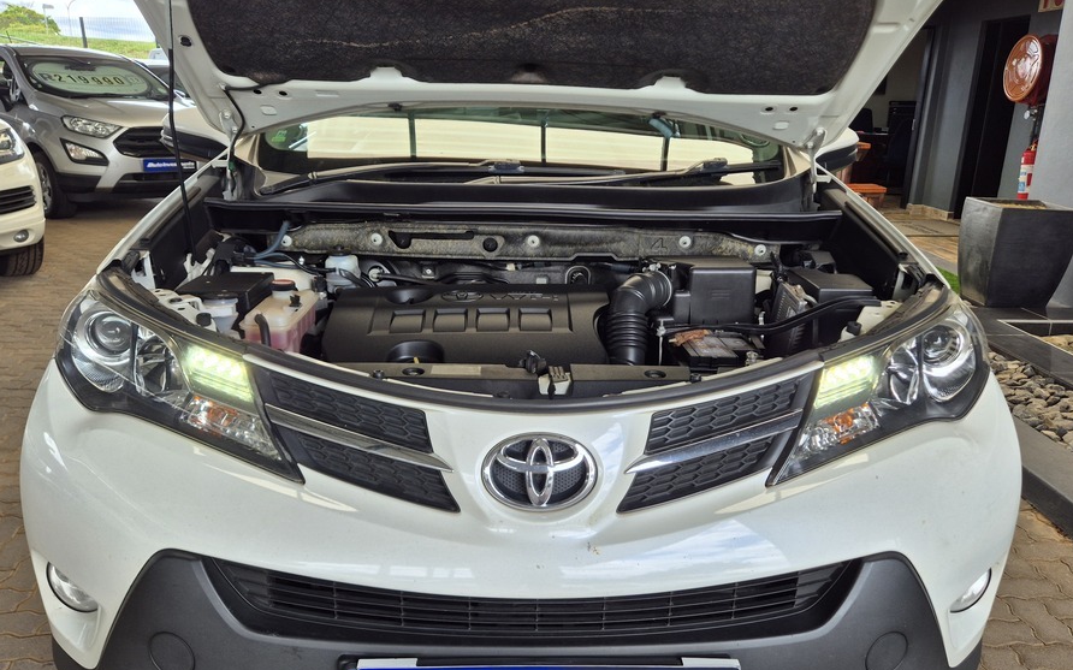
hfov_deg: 66.5
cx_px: 529
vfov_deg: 44.5
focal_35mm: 28
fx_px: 819
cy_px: 339
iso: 25
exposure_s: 1/186
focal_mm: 5.4
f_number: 1.8
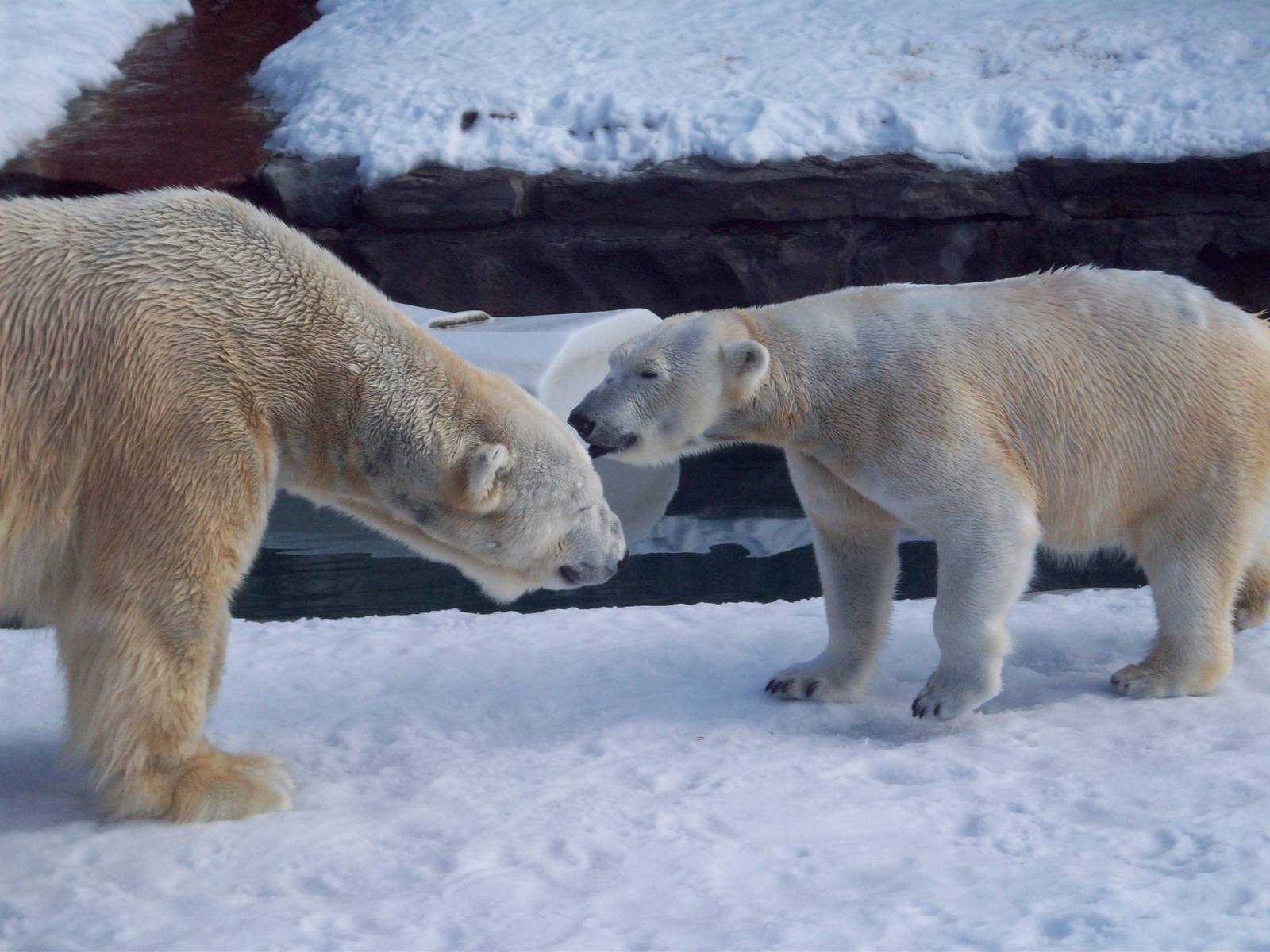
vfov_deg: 13.3
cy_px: 476
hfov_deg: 17.7
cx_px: 635
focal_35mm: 111
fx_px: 4072
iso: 80
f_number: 5.2
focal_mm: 18.6
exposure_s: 1/445
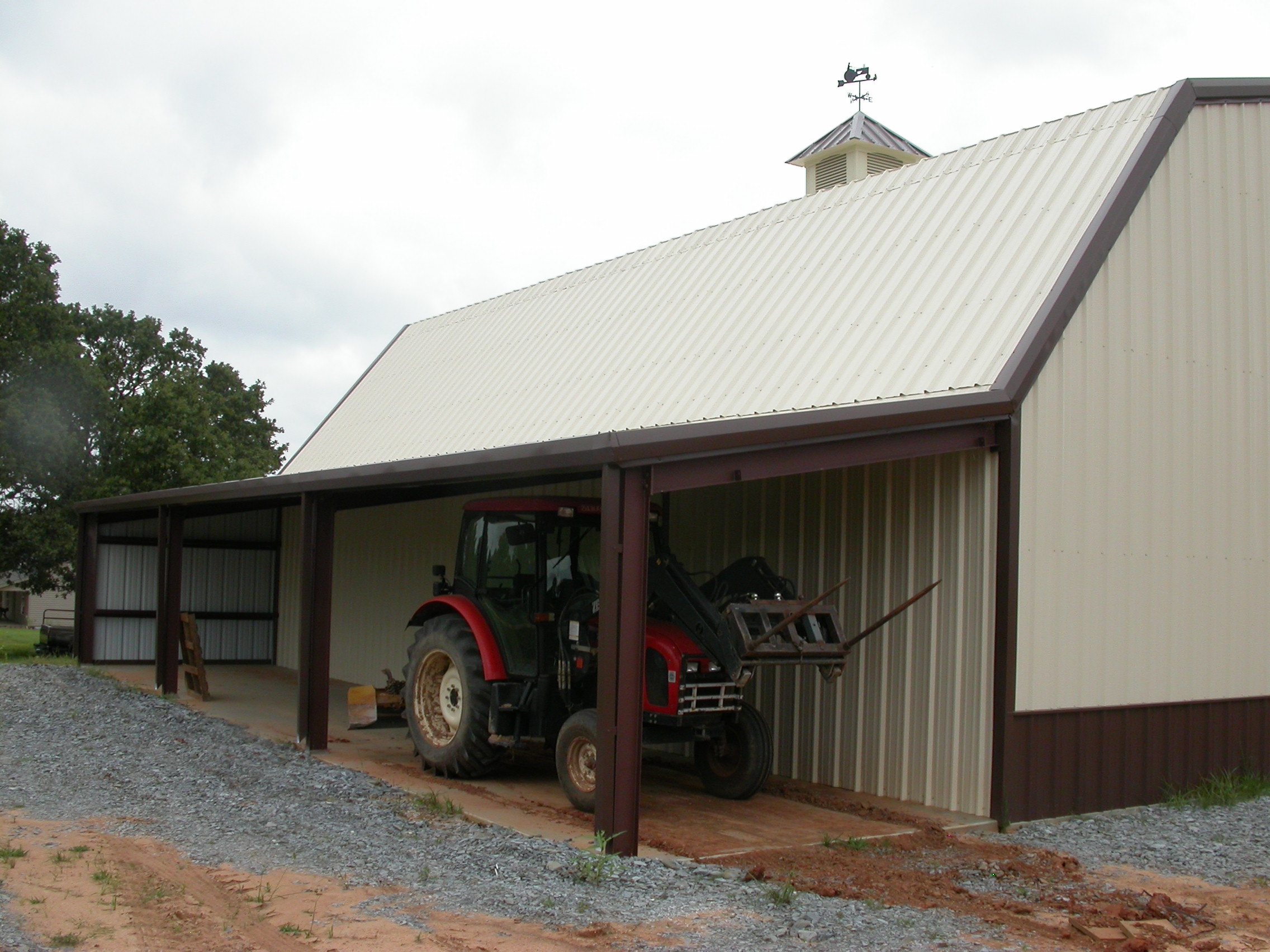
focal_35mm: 38
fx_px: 1394
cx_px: 635
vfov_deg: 37.7
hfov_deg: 49.0
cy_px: 476
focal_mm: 7.85
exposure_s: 1/311
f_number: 7.5
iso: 100
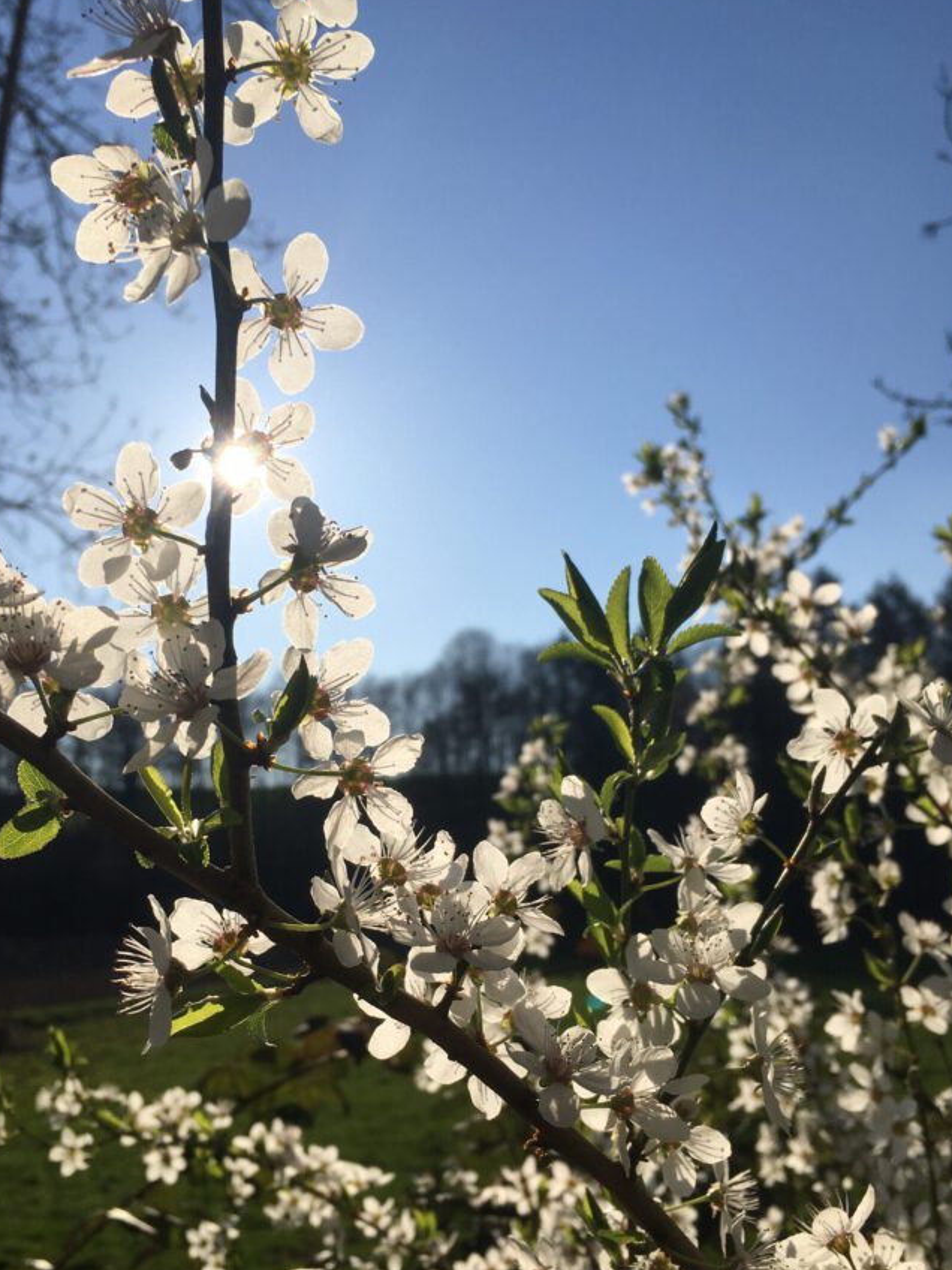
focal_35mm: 35
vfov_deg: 52.4
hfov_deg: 40.6
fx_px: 1283
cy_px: 725
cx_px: 392
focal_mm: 4.15
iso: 25
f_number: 2.2
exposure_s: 1/4049
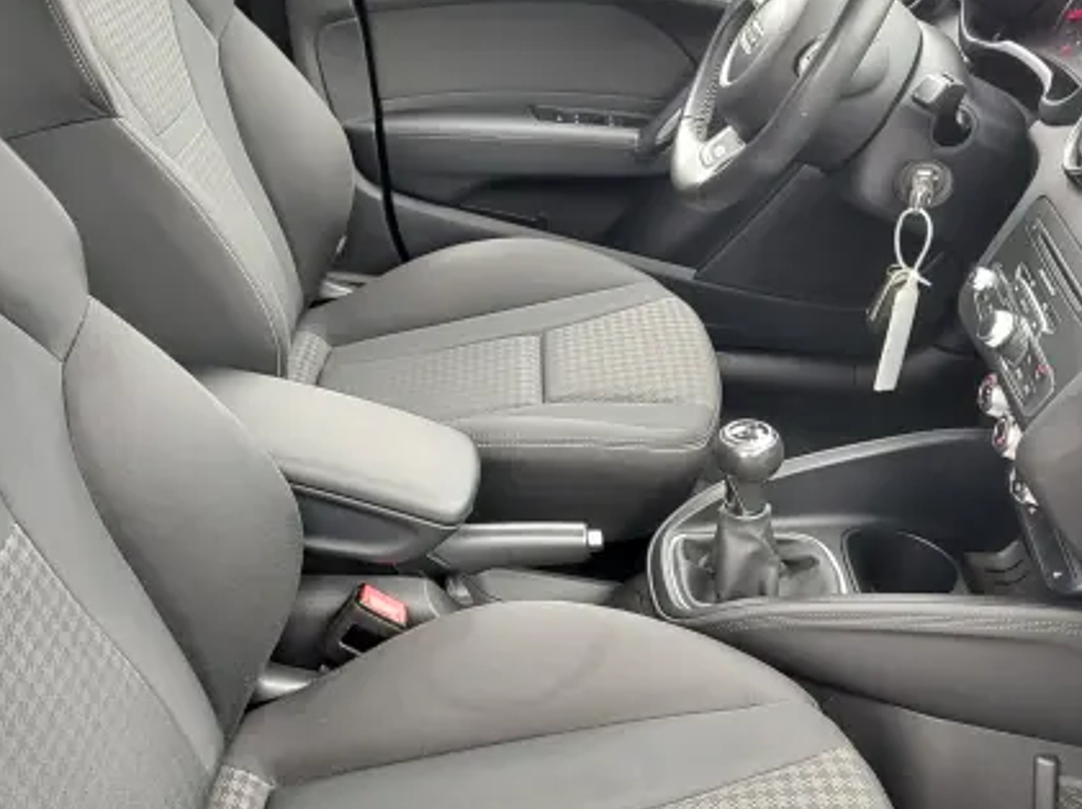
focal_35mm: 35
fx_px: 1093
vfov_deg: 40.6
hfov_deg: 51.1
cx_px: 316
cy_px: 396
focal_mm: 5.56
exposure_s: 1/50
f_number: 1.8
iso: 305
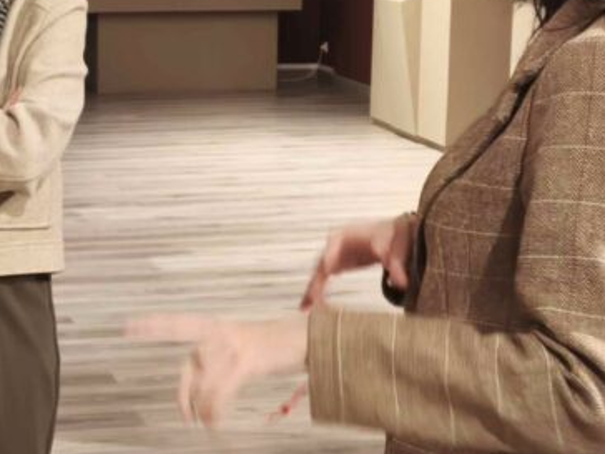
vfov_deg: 14.2
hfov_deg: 18.6
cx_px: 78
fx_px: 1818
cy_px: 108
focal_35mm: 104
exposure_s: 1/33.3
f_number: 1.7
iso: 800
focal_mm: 5.35
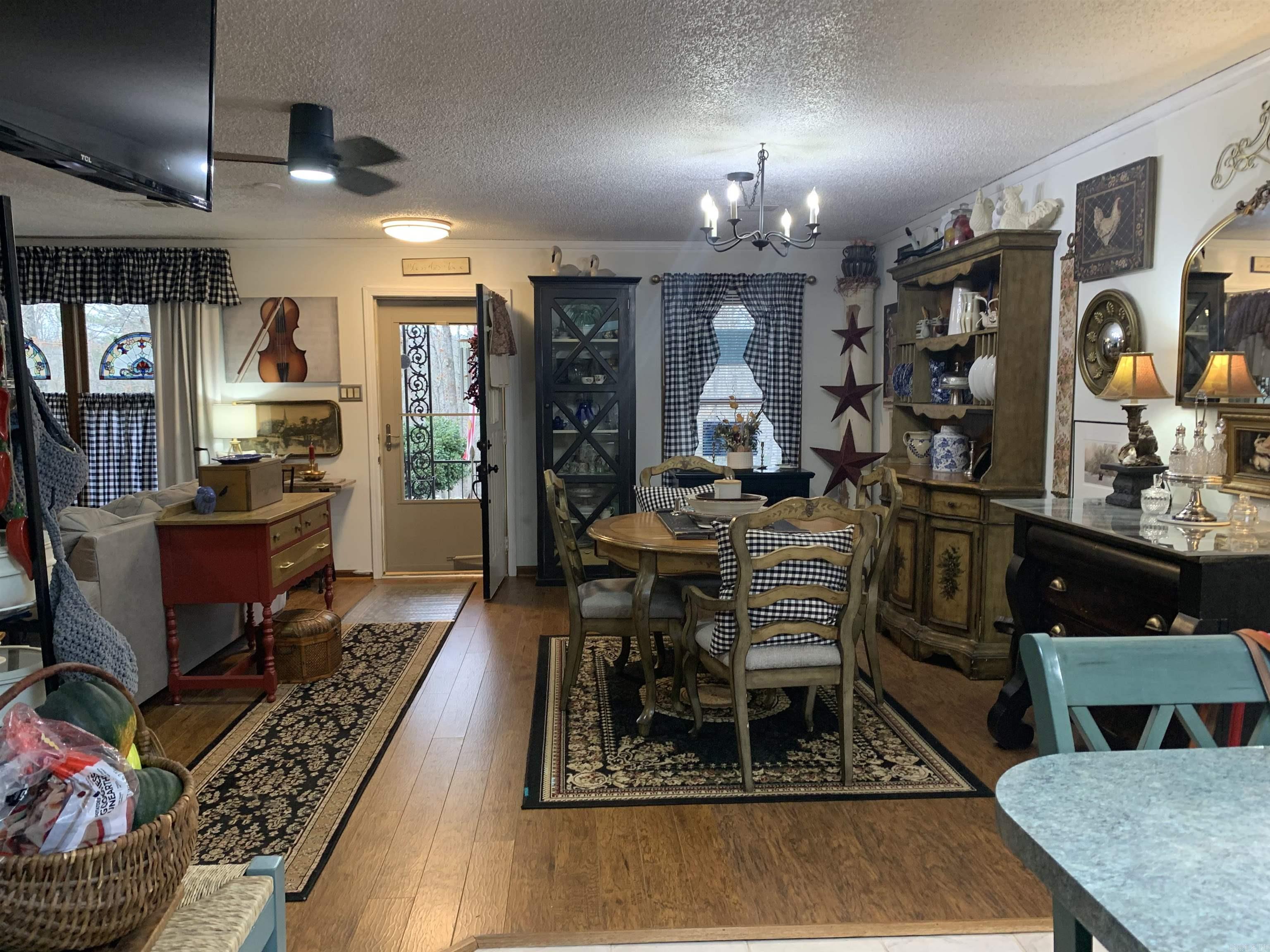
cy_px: 476
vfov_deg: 53.1
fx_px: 954
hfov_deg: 67.3
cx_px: 635
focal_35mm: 26
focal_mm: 4.25
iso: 100
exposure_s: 1/60
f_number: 1.8
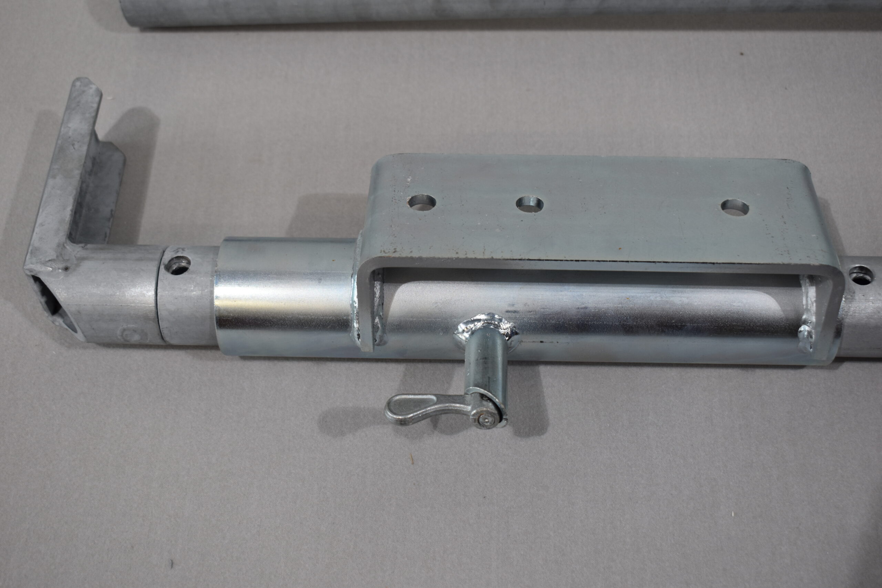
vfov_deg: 28.1
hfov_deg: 41.1
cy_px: 294
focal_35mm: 48
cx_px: 441
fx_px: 1176
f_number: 5.6
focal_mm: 32
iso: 280
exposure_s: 1/125
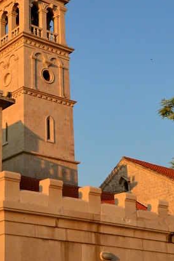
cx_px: 20
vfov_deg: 25.3
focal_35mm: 80
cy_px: 92
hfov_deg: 16.8
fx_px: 580
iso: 1800
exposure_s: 1/8000
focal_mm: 22
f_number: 4
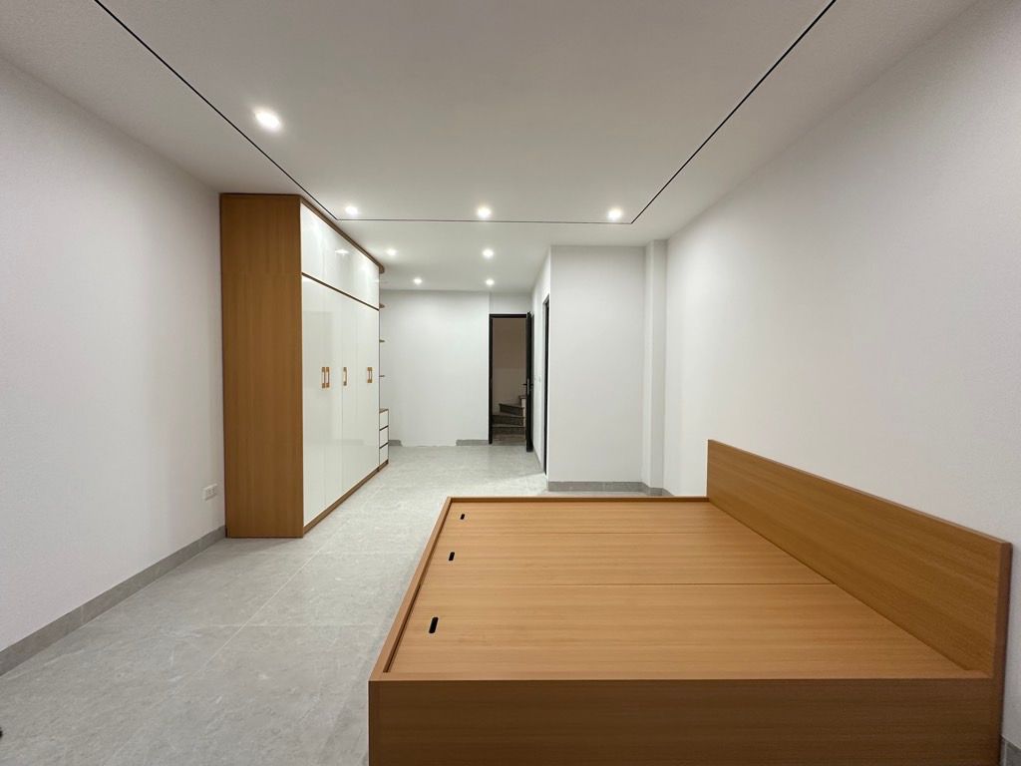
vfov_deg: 85.7
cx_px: 510
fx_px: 413
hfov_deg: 102.1
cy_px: 383
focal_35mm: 14
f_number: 2.2
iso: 200
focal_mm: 2.22
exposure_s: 1/50
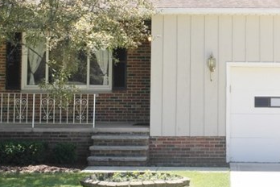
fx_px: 801
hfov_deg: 19.6
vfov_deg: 13.1
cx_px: 222
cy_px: 4
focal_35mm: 103
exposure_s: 1/160
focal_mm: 22
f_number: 8
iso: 100
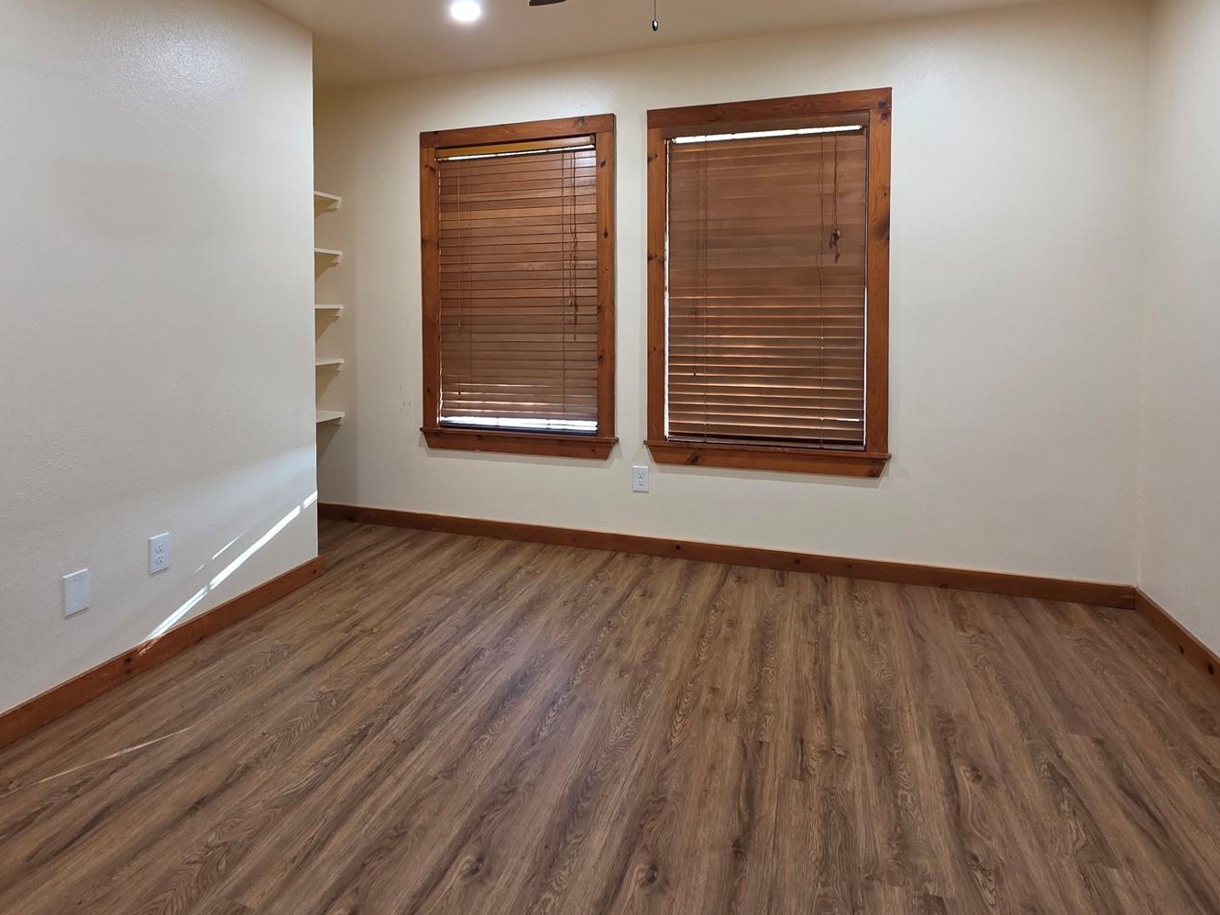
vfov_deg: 64.9
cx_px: 553
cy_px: 336
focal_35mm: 20
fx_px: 705
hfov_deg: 81.5
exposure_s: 1/60
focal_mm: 2.2
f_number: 1.9
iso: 200
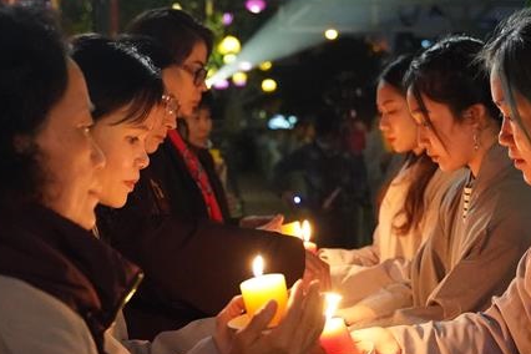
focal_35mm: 64
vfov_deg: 21.2
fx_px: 944
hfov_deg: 31.2
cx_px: 348
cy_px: 220
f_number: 2.8
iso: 12800
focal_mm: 28
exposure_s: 1/160
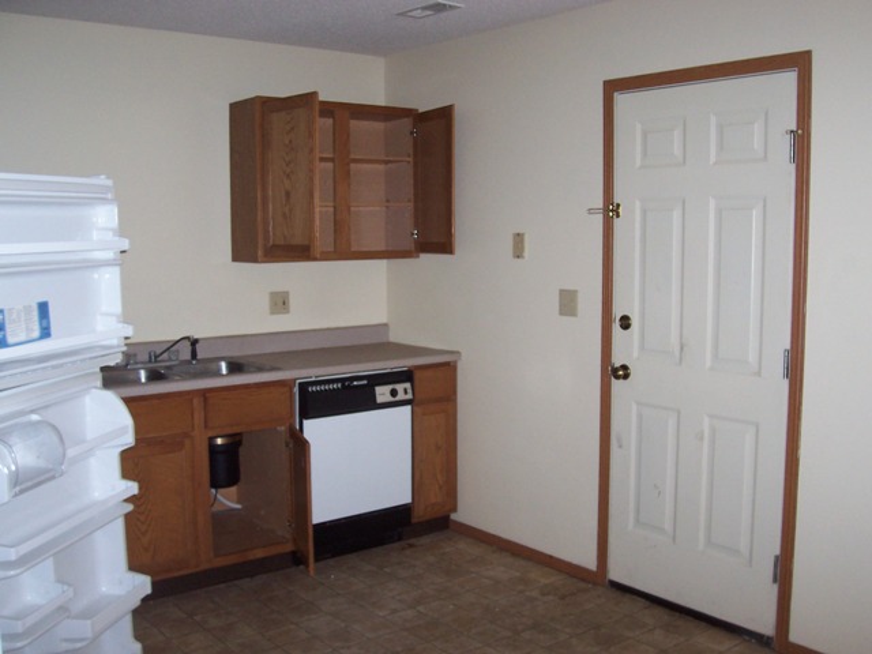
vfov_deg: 38.7
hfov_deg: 50.1
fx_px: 932
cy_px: 327
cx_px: 436
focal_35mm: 37
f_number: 2.8
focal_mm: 5.6
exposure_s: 1/60
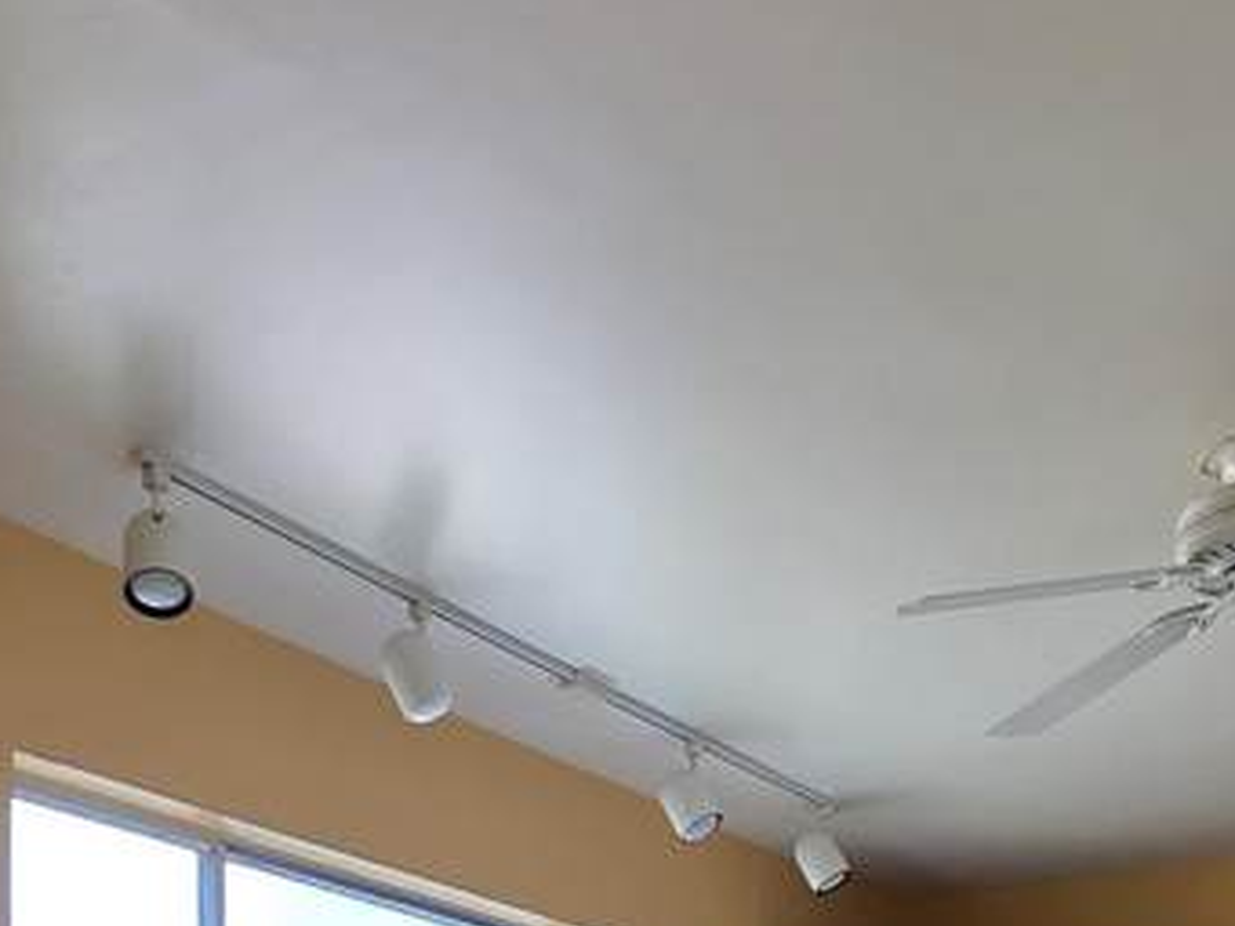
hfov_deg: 38.9
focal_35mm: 49
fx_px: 1748
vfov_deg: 23.7
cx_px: 607
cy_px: 1380
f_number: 1.9
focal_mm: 2.2
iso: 200
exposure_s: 1/120
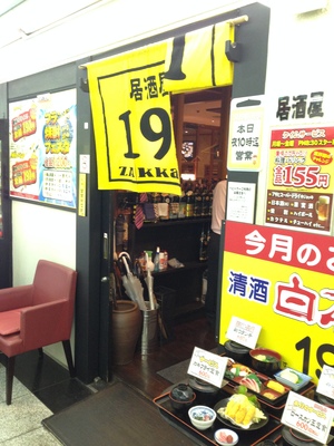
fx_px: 425
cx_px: 167
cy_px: 223
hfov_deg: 42.9
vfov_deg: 55.4
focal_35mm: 33
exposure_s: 1/20
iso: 200
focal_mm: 4.12
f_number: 2.4
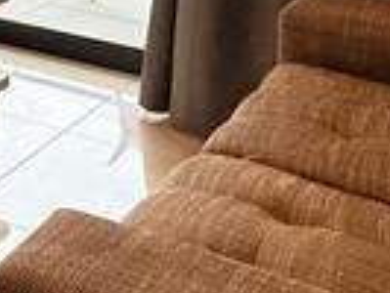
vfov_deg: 15.2
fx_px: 947
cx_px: -361
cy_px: -234
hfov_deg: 17.6
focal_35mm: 84
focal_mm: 2.22
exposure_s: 1/100
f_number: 2.2
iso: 320
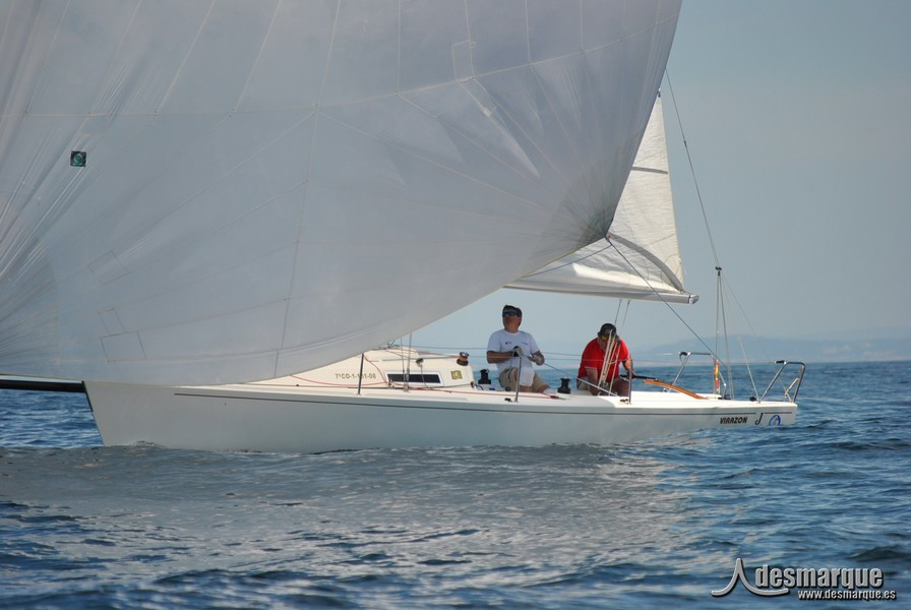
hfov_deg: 6.9
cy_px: 305
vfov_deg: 4.6
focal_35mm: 300
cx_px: 456
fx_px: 7602
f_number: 5.6
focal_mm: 200
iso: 200
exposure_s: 1/1000
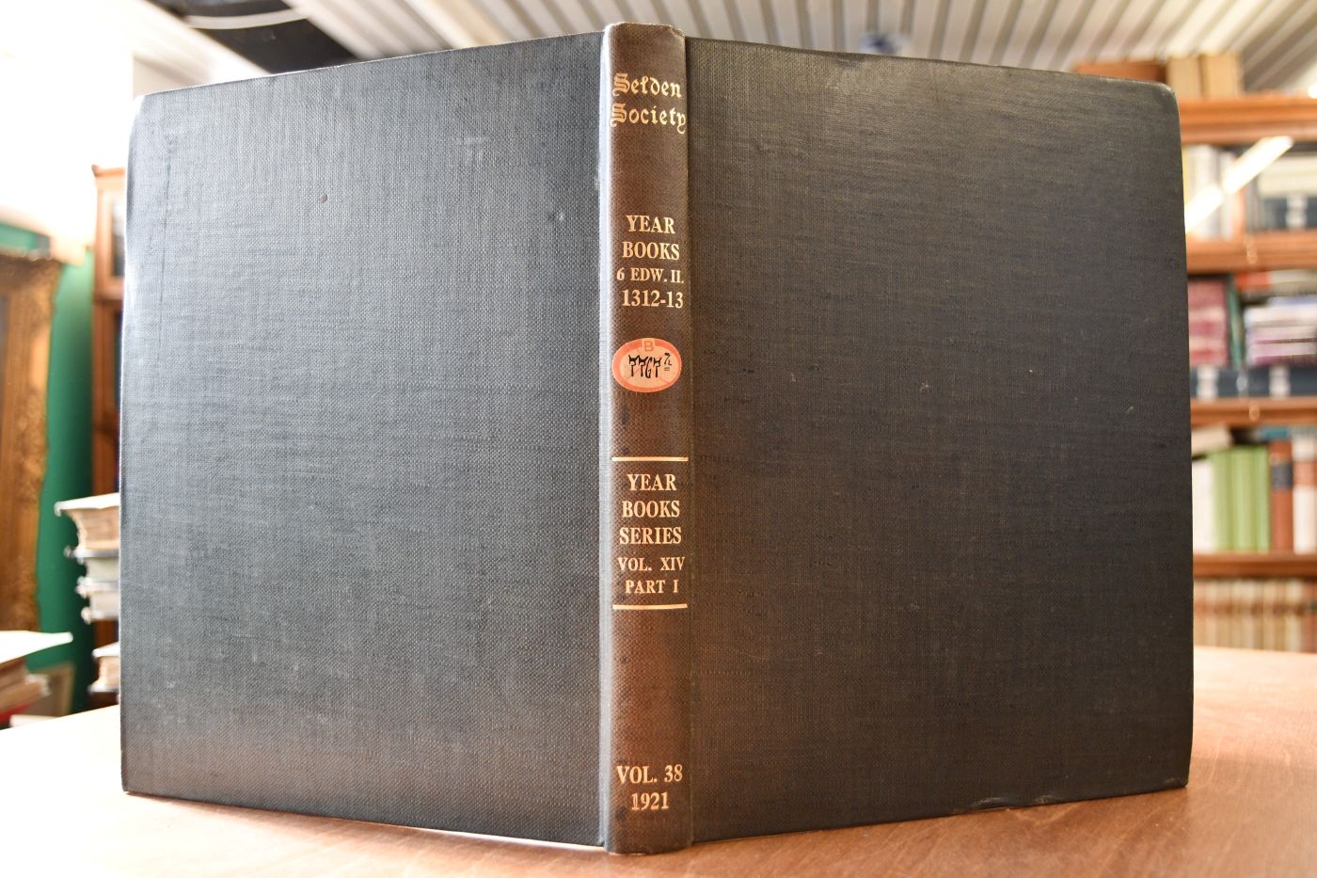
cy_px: 439
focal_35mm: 33
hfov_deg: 57.2
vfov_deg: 40.0
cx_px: 658
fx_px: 1207
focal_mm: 22
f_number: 3.5
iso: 1100
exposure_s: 1/125
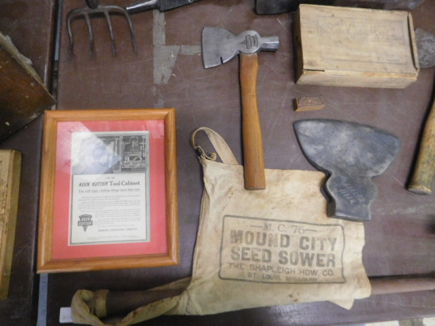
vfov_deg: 54.9
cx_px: 218
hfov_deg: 69.4
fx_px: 314
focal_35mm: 25
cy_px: 163
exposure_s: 1/8
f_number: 3.4
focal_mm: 4.5
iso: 800
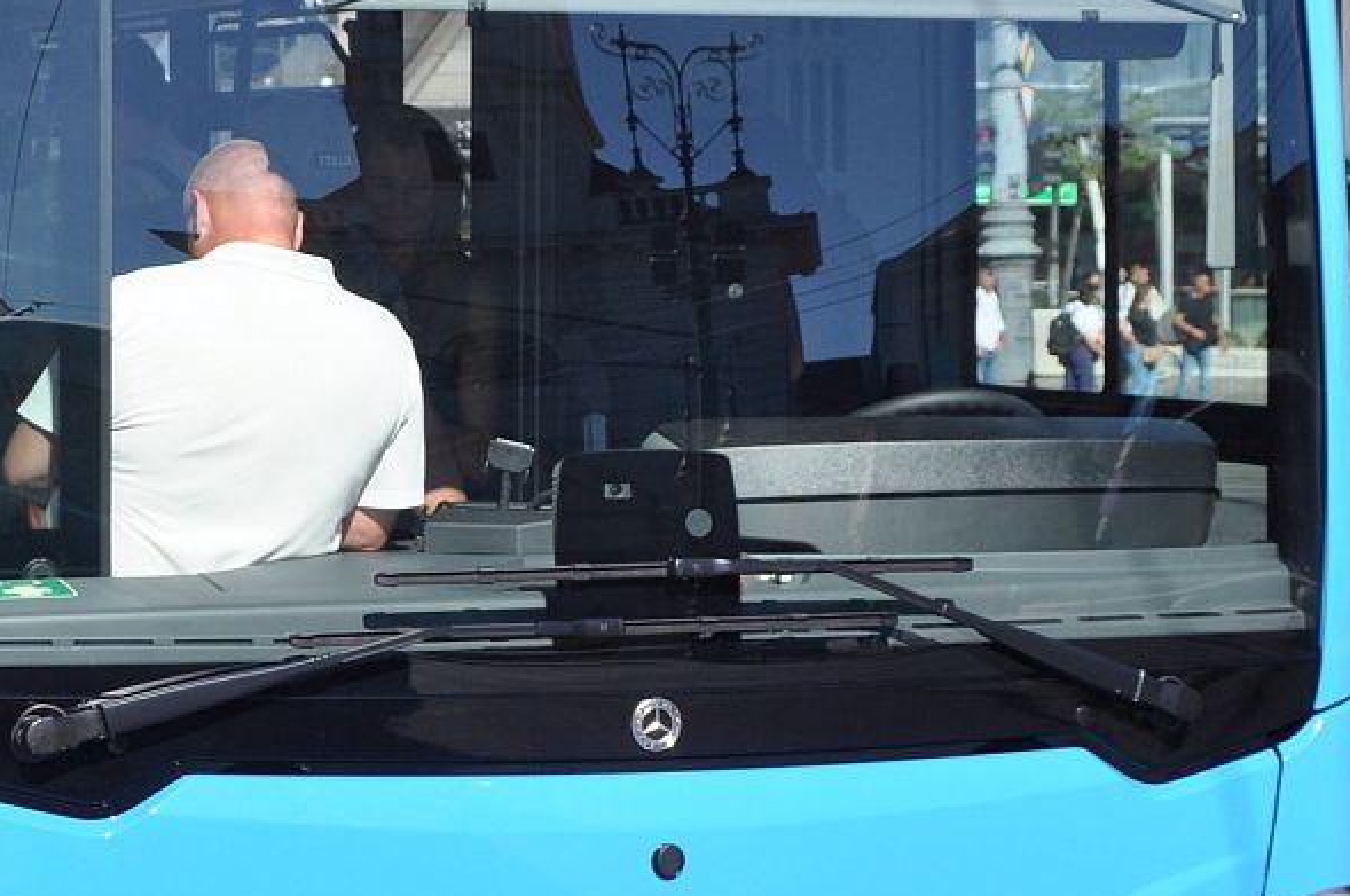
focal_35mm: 137
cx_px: 297
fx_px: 5130
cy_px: 337
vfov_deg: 10.0
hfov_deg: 14.9
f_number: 5
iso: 400
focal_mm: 38
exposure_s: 1/1250
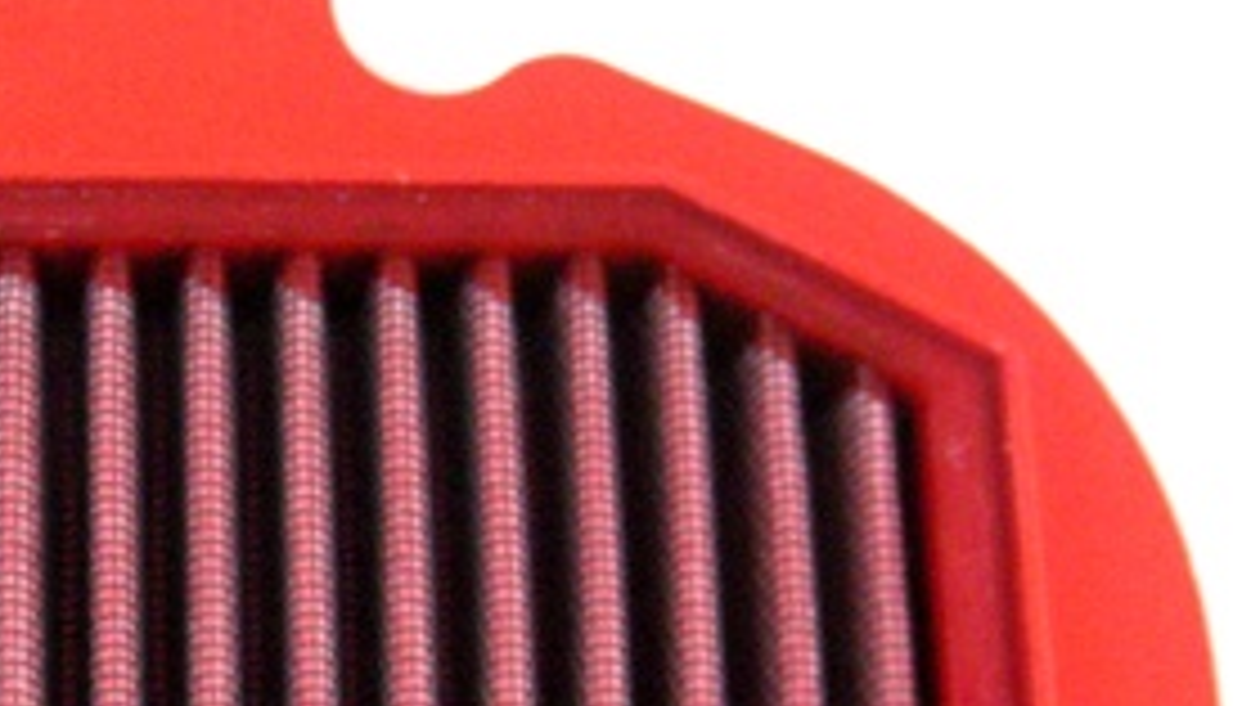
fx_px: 3606
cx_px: 58
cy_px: 863
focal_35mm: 108
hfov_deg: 19.4
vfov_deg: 11.0
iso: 286
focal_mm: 5.7
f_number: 2.8
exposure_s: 1/60
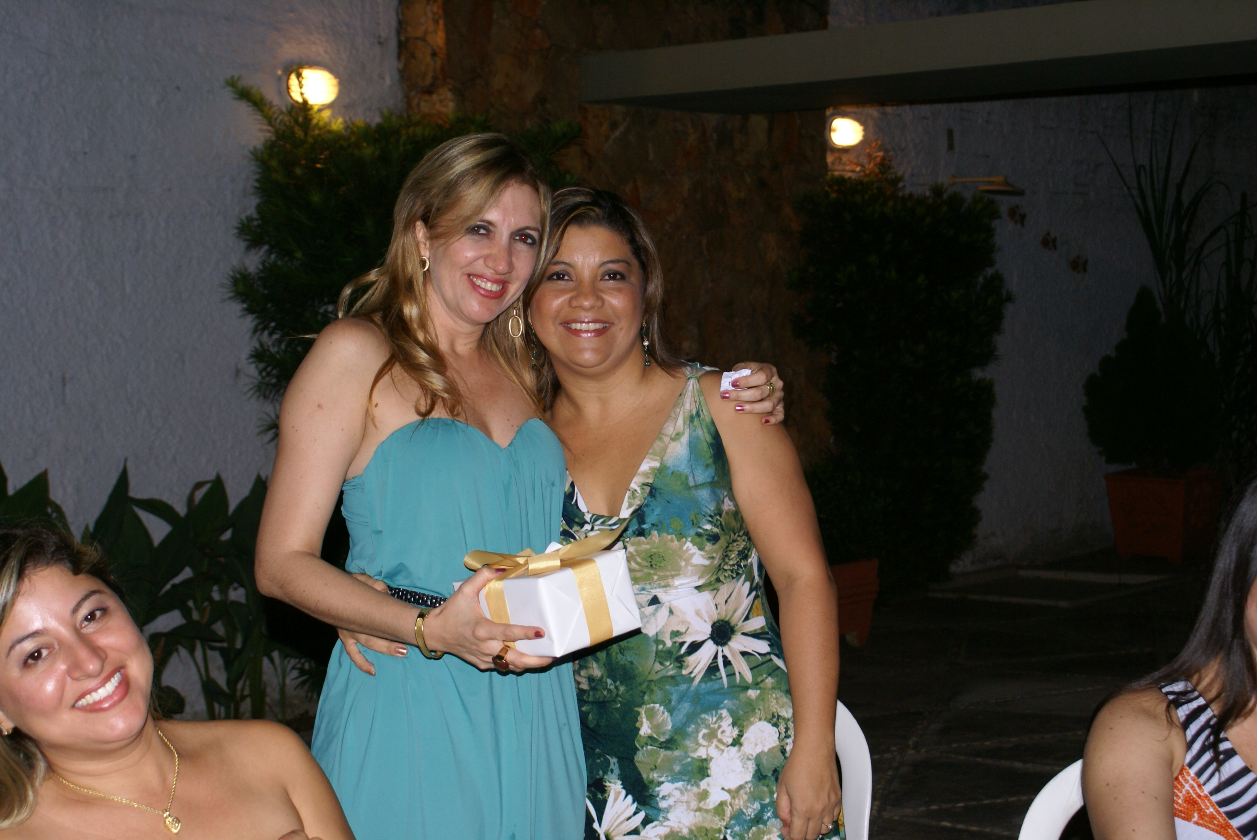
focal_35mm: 60
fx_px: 2097
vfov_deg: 22.7
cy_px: 420
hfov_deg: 33.4
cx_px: 628
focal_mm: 40
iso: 400
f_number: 5.6
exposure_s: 1/60
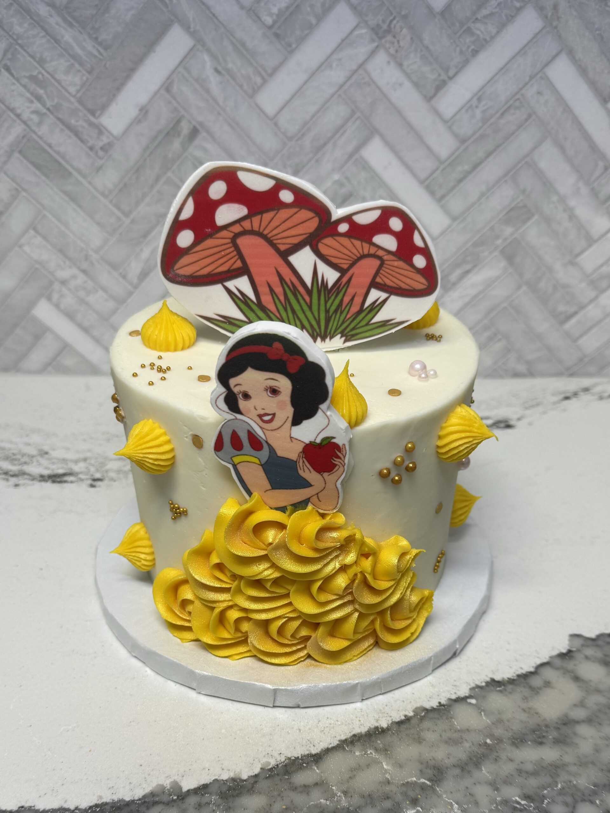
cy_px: 406
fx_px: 564
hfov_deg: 56.8
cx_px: 305
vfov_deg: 71.6
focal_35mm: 24
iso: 64
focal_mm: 6.76
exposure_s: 1/120
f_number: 1.78
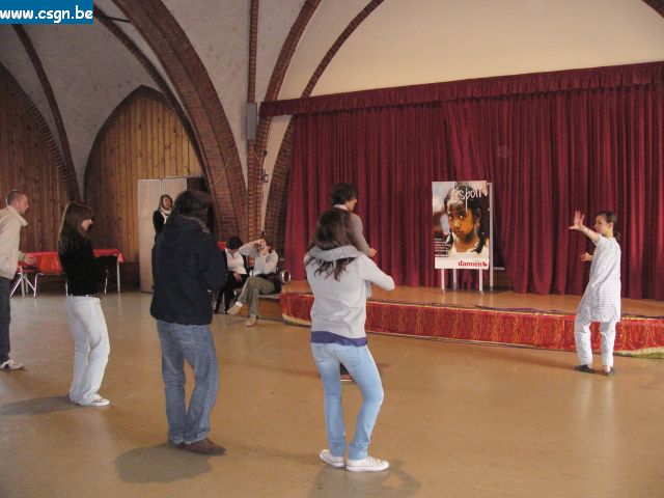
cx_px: 332
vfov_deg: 39.7
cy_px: 249
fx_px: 691
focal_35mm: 36
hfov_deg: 51.4
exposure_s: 1/60
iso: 400
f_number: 2.8
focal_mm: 6
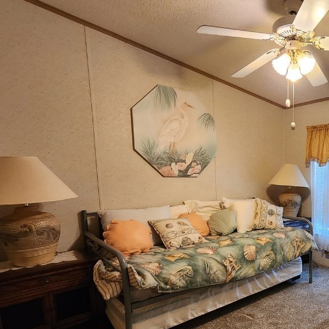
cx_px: 290
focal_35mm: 23
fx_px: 247
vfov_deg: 66.2
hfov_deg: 58.4
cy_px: 208
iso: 320
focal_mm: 2.2
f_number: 2.2
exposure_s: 1/60
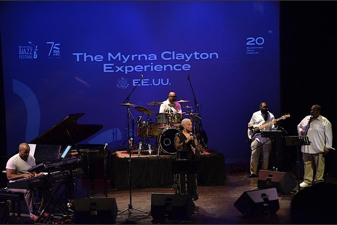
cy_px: 112
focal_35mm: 75
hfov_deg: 27.0
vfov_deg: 18.2
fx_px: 702
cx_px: 168
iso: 2500
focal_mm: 50
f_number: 5
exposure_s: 1/60
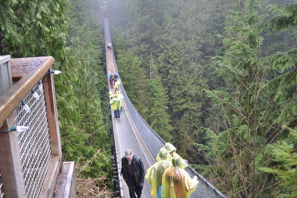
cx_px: 148
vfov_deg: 30.8
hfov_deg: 45.0
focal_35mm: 44
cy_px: 99
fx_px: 359
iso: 400
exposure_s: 1/25
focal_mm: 29
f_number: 4.5
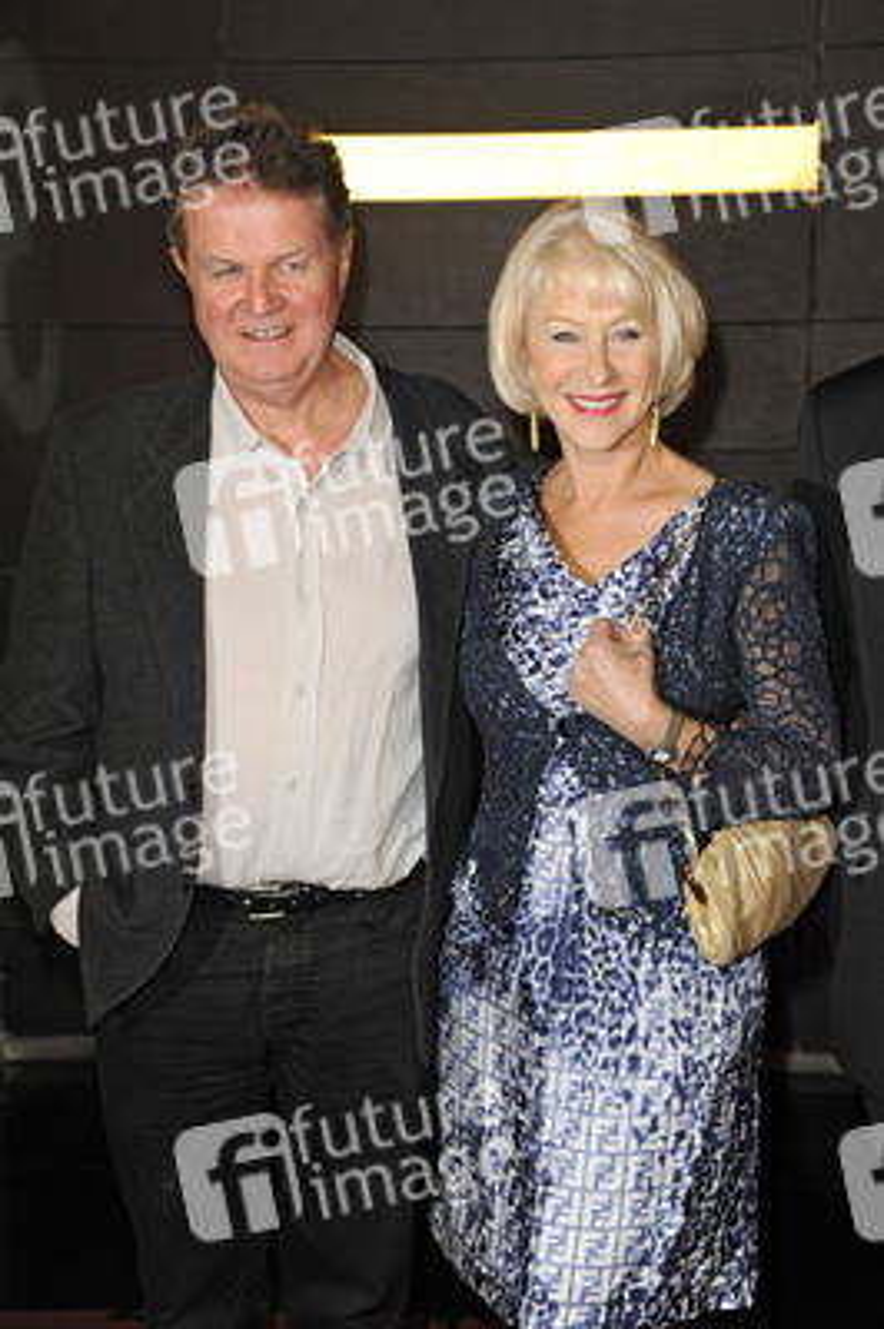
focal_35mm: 62
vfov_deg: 32.4
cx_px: 442
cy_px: 664
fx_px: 2287
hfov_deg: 21.9
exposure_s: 1/60
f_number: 5.6
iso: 800
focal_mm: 62
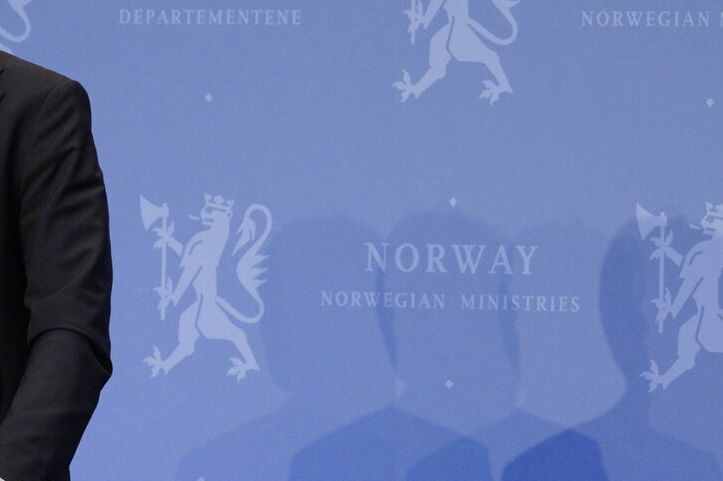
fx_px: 8712
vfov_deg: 3.2
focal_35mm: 434
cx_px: -41
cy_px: 268
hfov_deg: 4.7
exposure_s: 1/125
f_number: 4
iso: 1600
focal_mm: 105
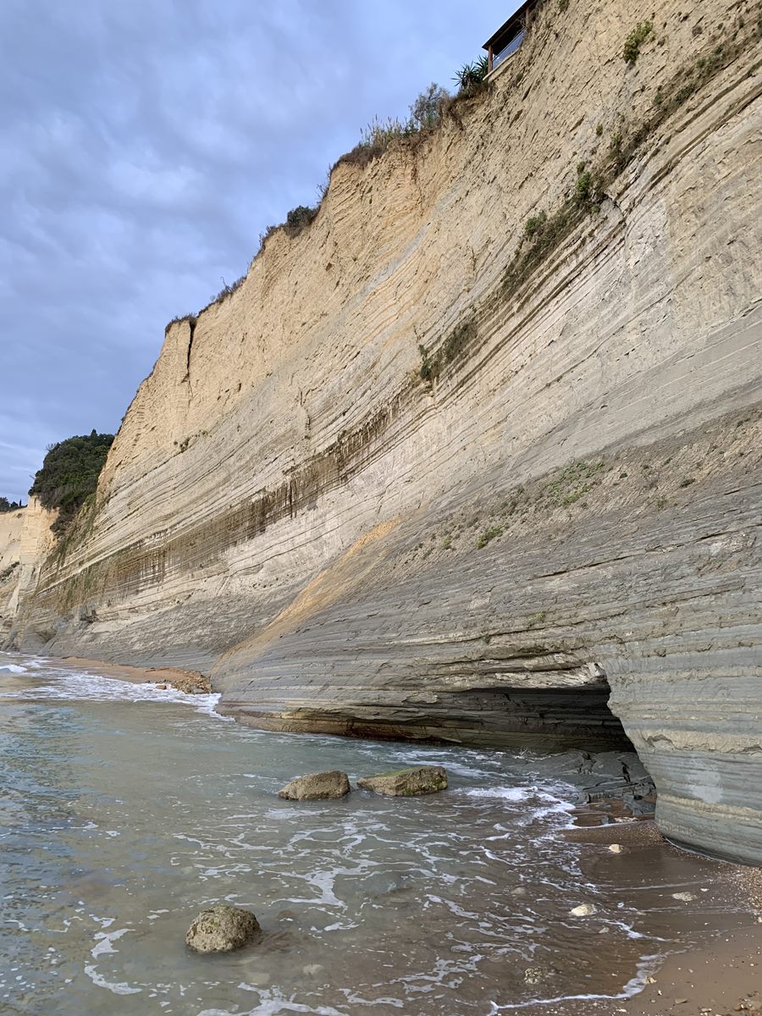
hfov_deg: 53.1
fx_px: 763
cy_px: 508
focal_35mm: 26
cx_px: 381
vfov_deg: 67.3
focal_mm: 4.25
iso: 40
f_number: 1.8
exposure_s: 1/122
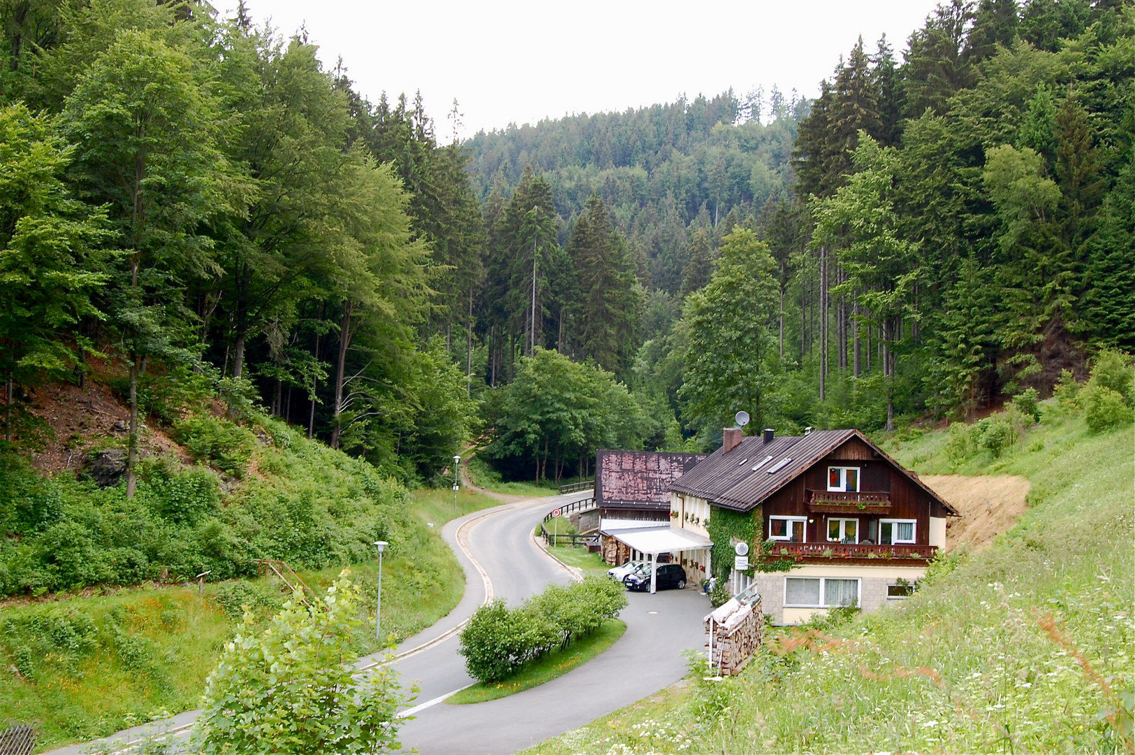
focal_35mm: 45
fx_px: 1417
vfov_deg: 29.8
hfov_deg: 43.6
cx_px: 568
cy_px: 378
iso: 200
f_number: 13
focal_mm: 30
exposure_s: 1/20
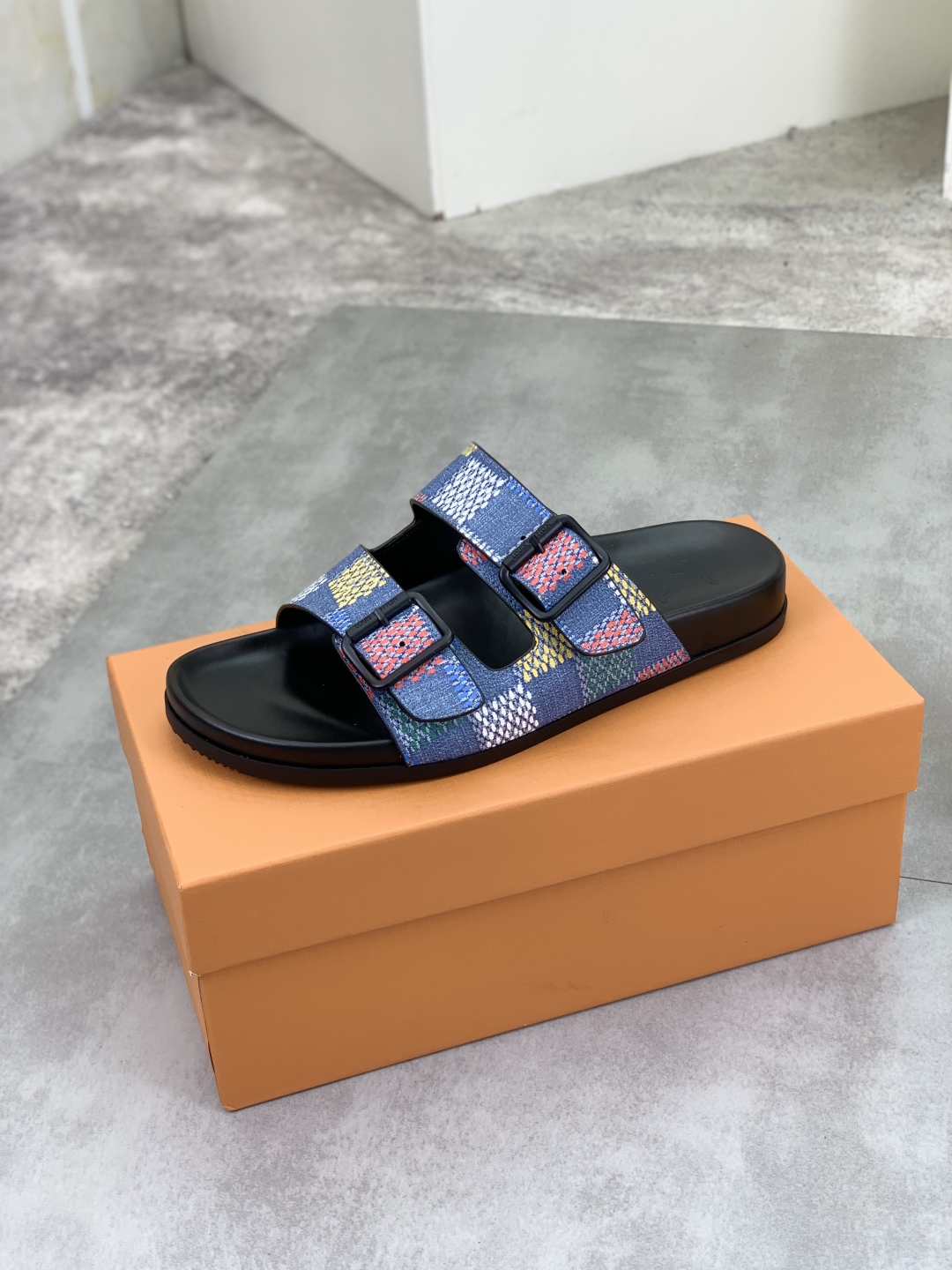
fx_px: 1907
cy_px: 635
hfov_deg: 28.0
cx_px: 476
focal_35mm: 52
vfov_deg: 36.8
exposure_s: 1/100
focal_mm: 6
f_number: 2.4
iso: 25
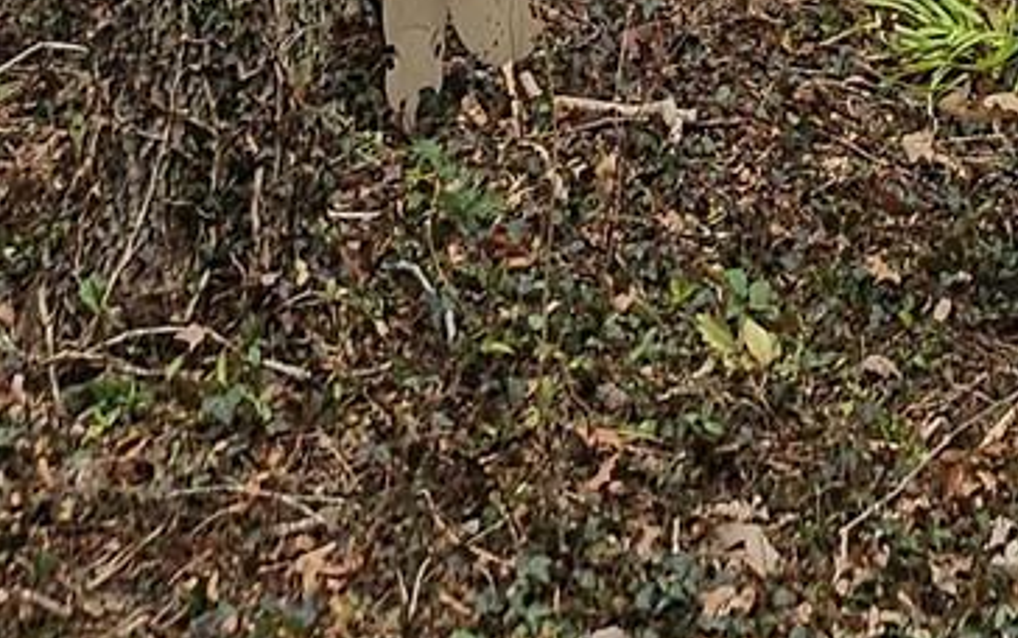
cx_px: 976
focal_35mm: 143
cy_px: -1343
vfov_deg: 7.8
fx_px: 3970
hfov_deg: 14.4
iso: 50
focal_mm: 5
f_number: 1.8
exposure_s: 1/1677
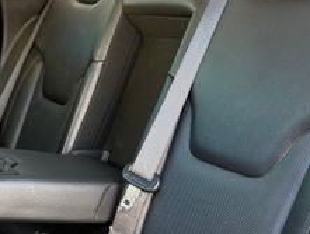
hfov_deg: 36.4
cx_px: 72
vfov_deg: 28.6
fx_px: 458
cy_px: 150
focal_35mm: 51
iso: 200
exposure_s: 1/130
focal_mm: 6.76
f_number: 1.78
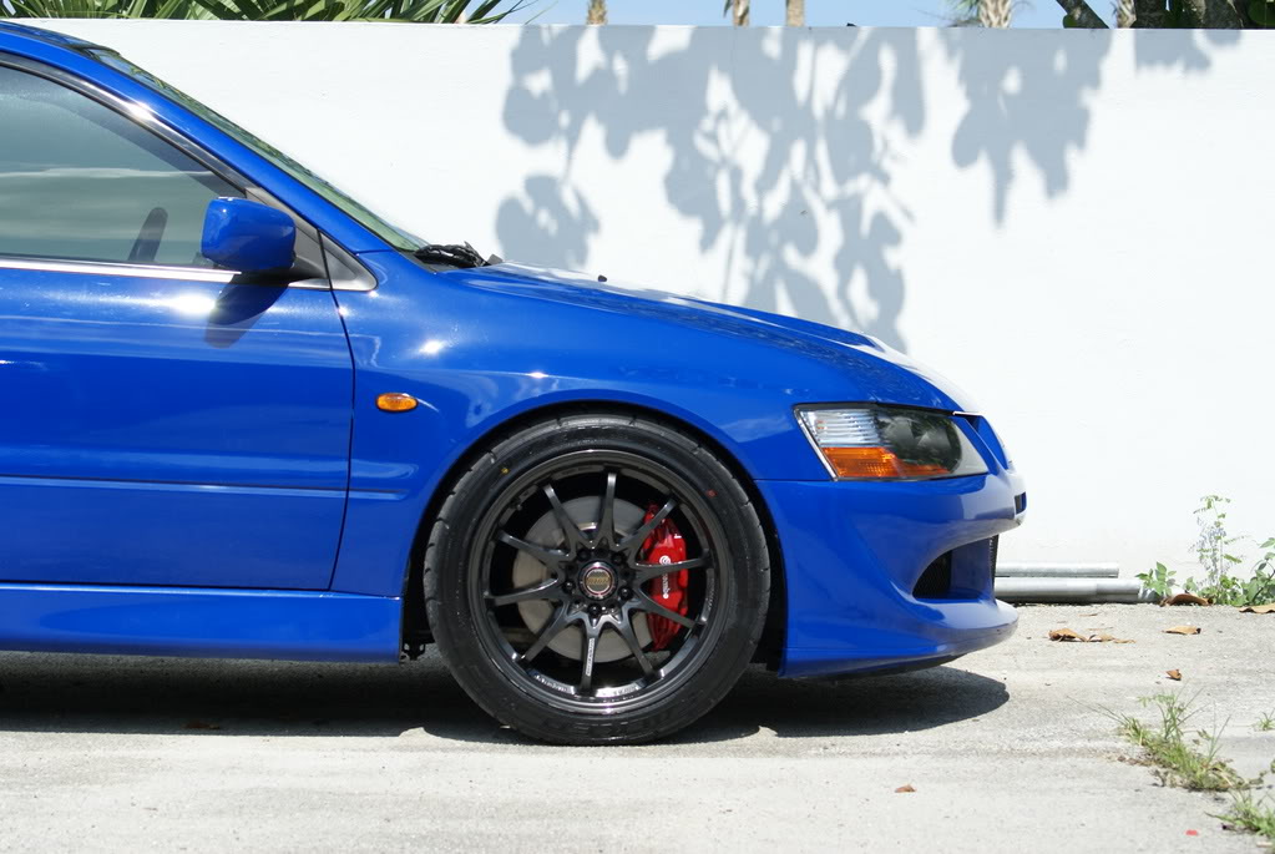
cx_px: 638
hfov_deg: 18.2
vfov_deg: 12.2
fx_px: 3989
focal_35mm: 112
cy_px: 427
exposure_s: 1/320
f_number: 7.1
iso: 100
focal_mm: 75
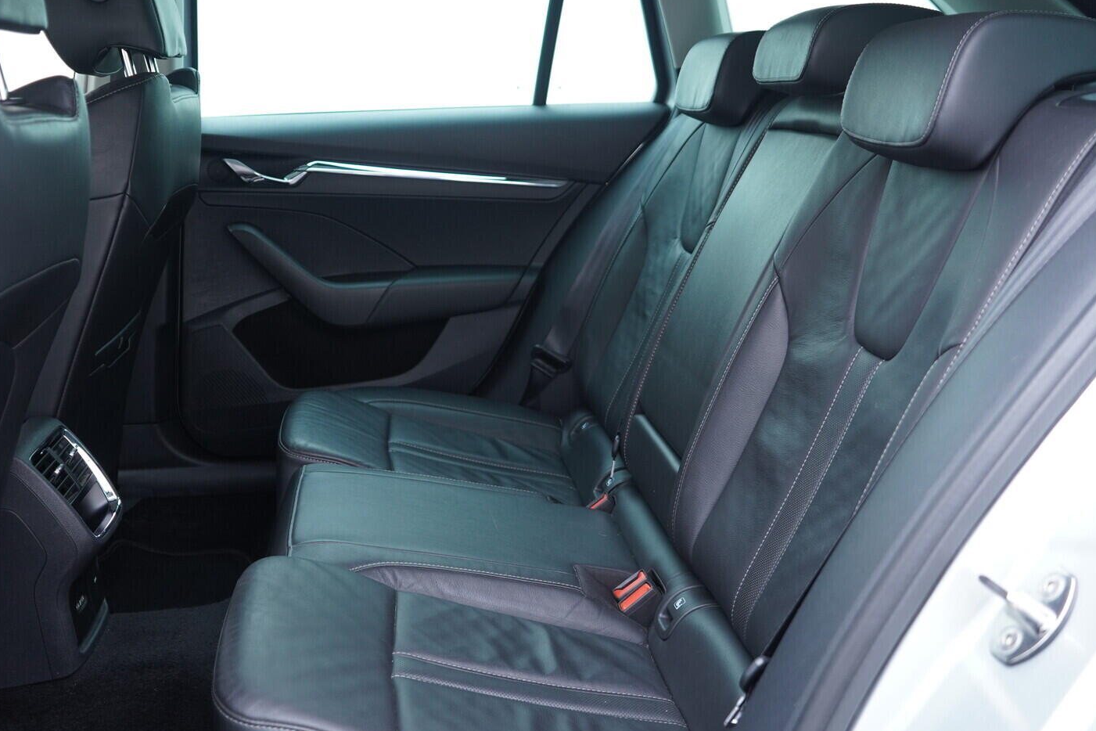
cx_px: 542
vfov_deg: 35.9
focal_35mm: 37
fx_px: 1126
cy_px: 366
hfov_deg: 51.9
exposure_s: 1/40
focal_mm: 24
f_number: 2.8
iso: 400
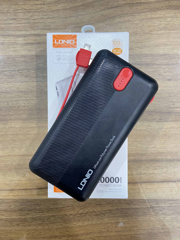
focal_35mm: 26
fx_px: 180
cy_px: 120
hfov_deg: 53.1
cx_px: 90
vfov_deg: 67.3
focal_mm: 4.25
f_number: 1.8
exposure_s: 1/50
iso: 200
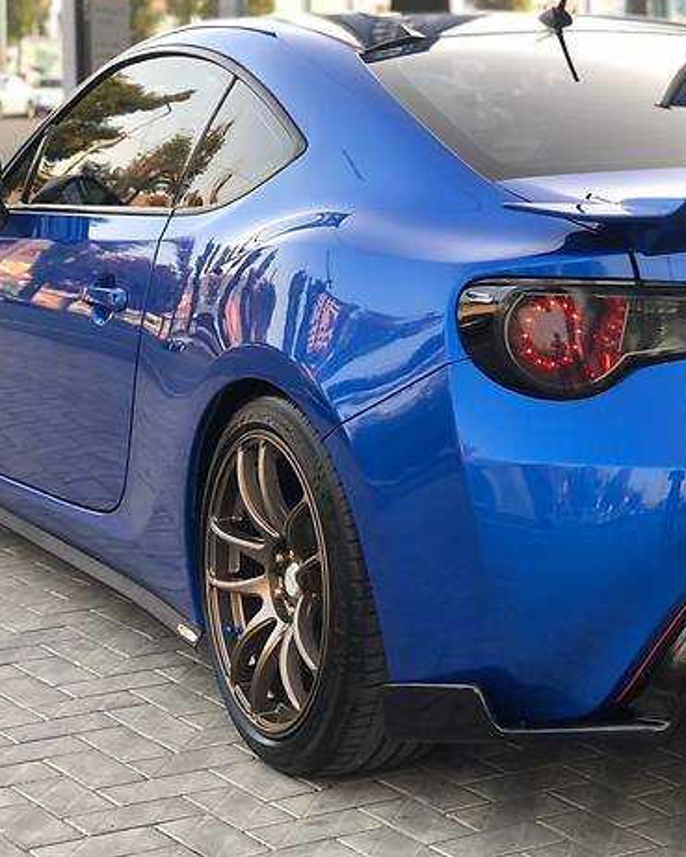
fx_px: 2233
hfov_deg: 17.3
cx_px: 563
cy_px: 374
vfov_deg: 21.7
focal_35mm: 88
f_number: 2.4
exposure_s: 1/50
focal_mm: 6
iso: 40
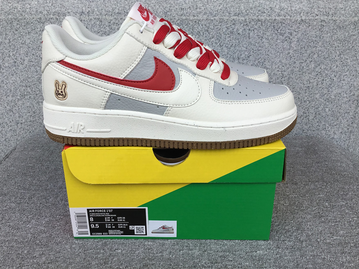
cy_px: 131
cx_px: 175
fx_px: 332
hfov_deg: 56.8
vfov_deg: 44.2
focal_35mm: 32
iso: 25
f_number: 2.4
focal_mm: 3.3
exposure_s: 1/684
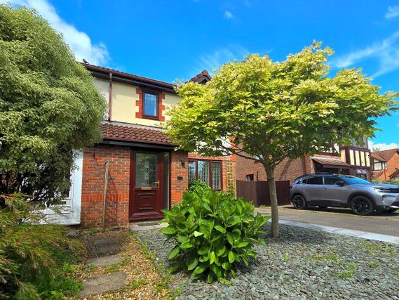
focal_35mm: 16
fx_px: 184
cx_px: 214
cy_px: 170
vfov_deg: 77.7
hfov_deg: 94.3
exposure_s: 1/2000
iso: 80
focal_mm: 2.2
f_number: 2.2
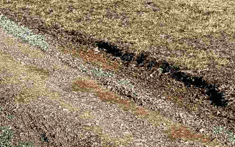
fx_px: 1018
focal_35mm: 159
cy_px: -119
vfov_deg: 8.0
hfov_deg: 12.5
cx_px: -116
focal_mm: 6.76
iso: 64
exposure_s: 1/3425
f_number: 1.78
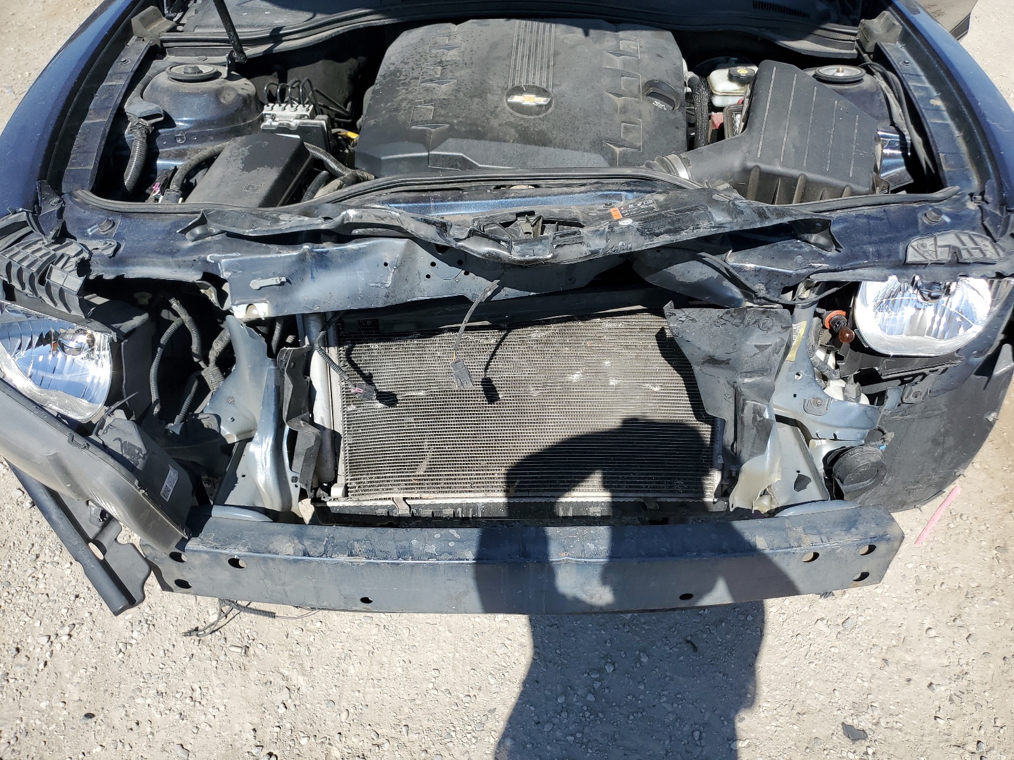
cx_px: 507
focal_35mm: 26
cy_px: 380
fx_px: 762
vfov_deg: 53.1
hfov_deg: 67.3
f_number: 1.5
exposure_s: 1/2500
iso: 50
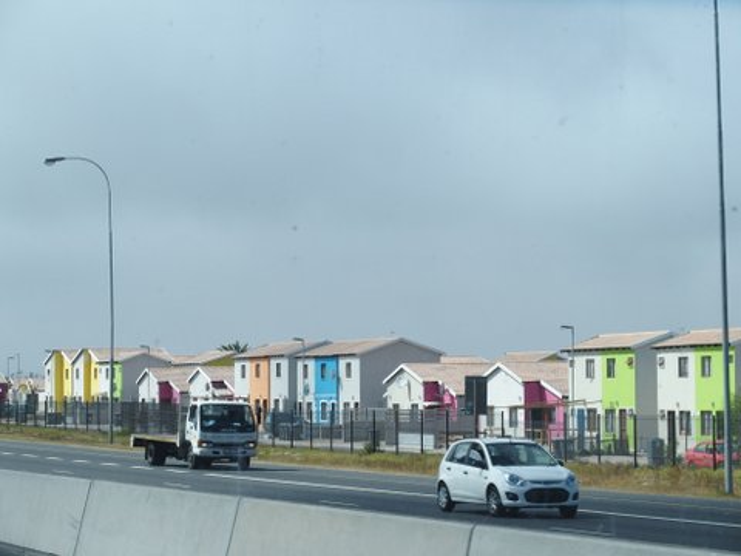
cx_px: 370
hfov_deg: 17.6
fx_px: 2398
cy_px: 278
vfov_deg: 13.2
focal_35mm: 112
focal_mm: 24
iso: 100
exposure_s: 1/800
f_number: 4.5
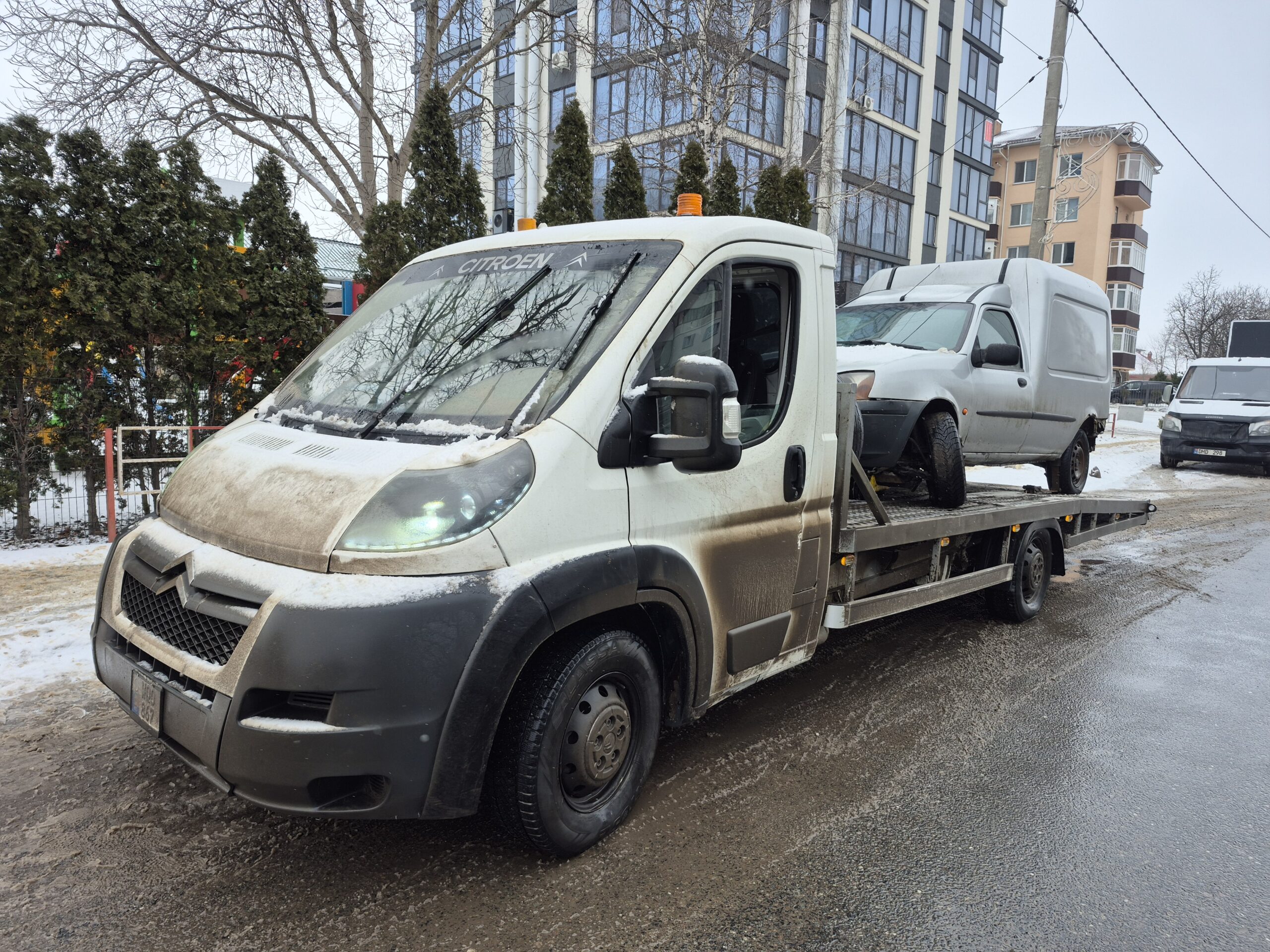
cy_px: 476
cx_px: 635
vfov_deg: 58.9
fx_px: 844
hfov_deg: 73.9
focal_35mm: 23
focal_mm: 5.4
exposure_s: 1/455
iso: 25
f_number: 1.8
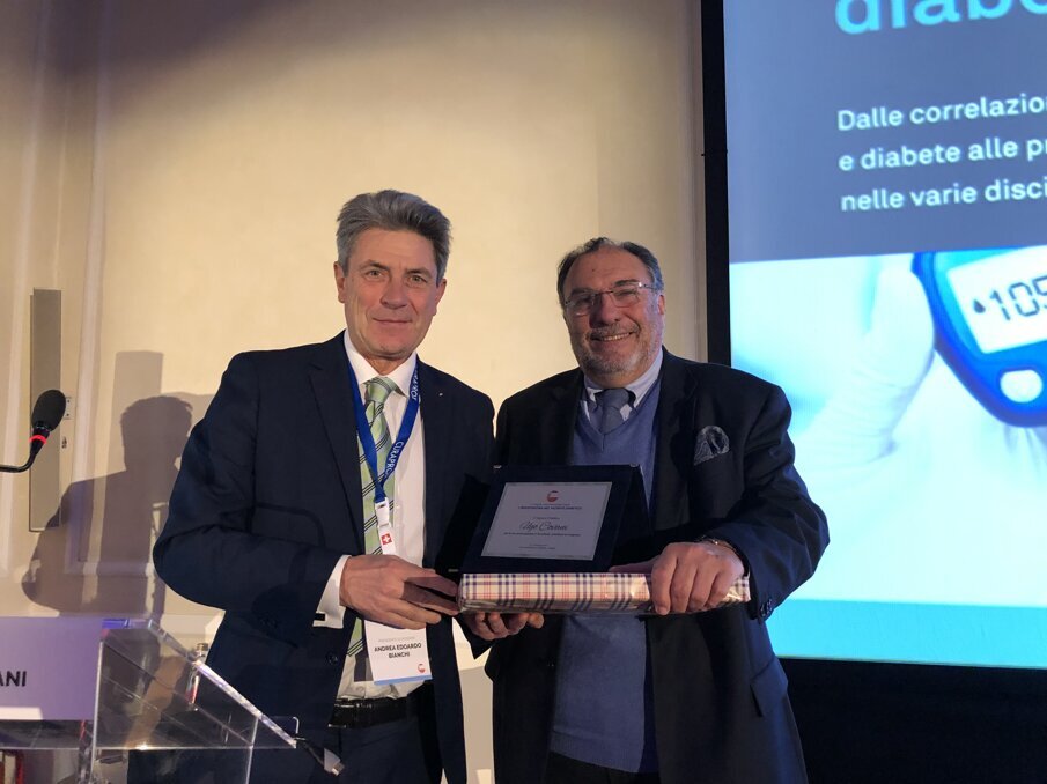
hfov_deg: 63.5
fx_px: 847
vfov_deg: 49.7
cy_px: 392
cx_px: 524
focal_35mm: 28
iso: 100
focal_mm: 4
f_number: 1.8
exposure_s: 1/16
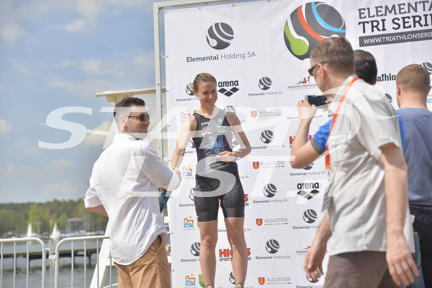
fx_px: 816
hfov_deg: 29.6
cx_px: 216
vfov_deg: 20.0
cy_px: 144
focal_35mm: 68
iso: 200
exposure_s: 1/4000
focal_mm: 68
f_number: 4
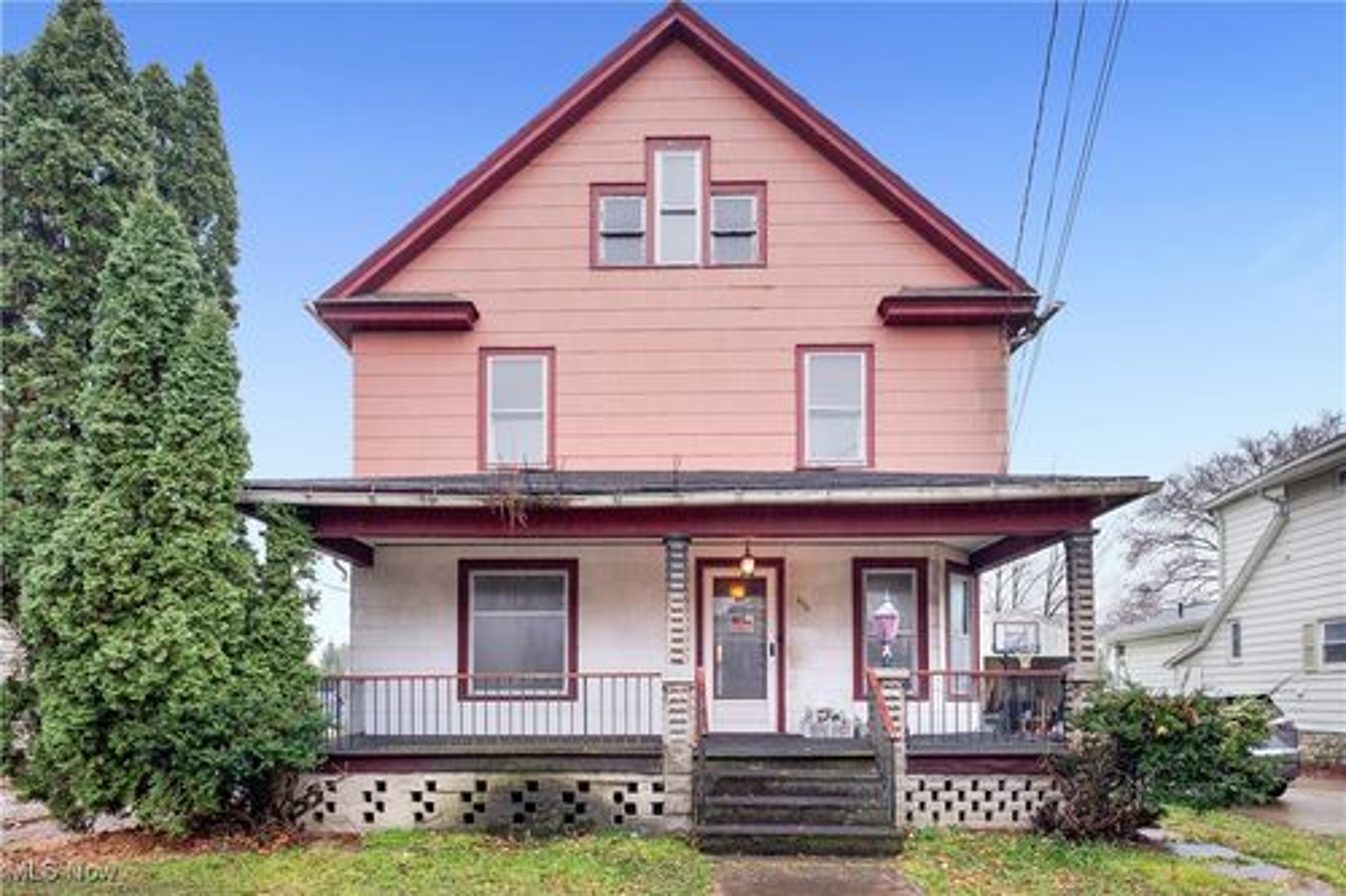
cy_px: 448
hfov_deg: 86.9
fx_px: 710
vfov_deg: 64.5
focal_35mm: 19
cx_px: 673
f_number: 4
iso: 250
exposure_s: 1/30
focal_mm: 12.7
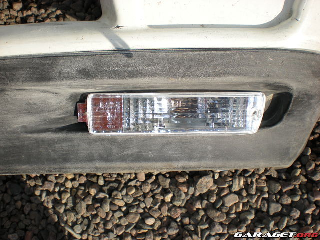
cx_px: 160
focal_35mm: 38
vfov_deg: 37.7
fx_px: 351
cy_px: 120
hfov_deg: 49.0
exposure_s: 1/453
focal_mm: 6.3
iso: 64
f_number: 4.6
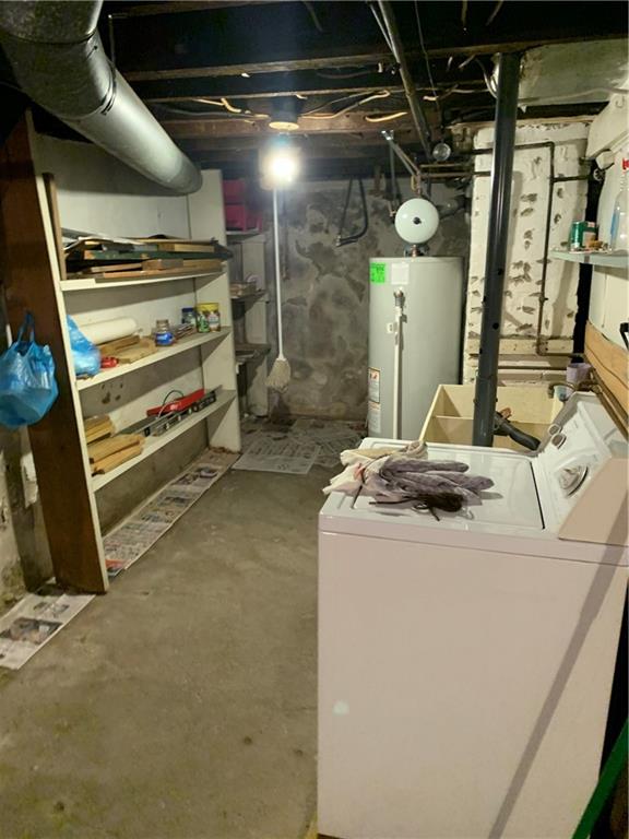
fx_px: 630
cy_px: 420
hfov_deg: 53.1
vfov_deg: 67.3
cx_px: 314
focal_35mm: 26
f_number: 1.8
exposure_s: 1/30
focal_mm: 4.25
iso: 500
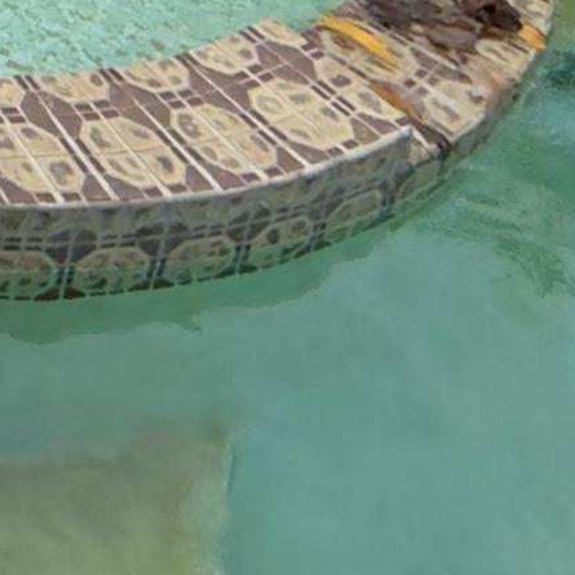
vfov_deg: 12.9
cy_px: -932
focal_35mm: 89
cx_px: -994
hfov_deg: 12.4
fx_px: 1673
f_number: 2.2
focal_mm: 2.22
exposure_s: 1/502
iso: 64
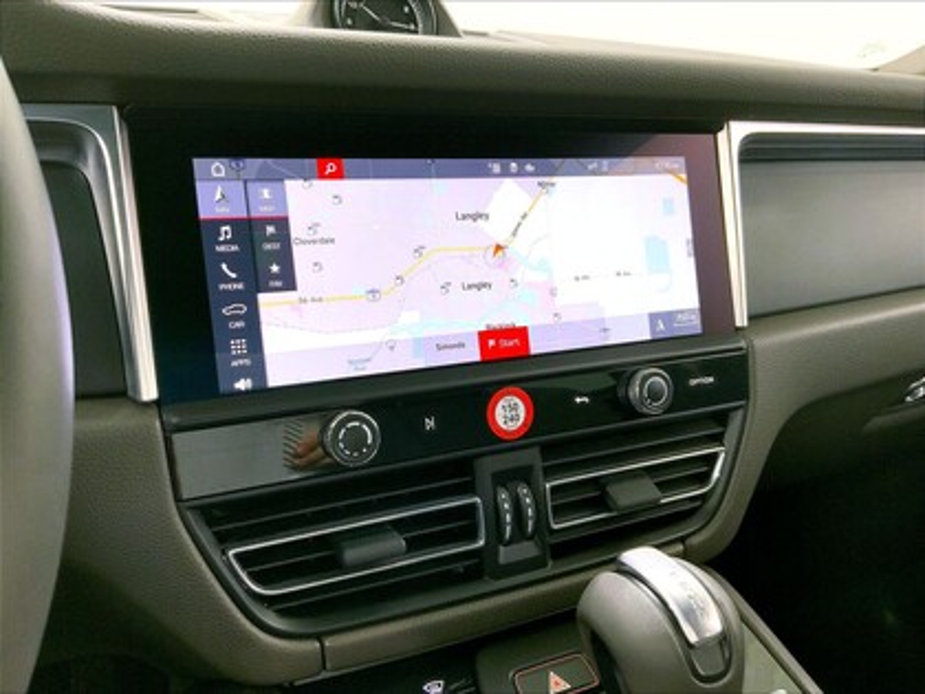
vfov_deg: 48.2
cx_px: 462
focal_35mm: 29
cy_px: 347
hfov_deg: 61.7
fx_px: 775
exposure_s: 1/121
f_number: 1.8
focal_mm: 3
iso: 50
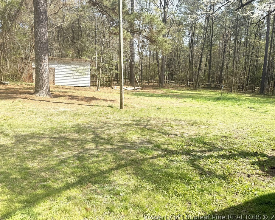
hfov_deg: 66.0
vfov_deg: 54.9
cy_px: 108
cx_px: 136
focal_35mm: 26
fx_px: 212
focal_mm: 6.76
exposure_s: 1/1855
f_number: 1.78
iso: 80
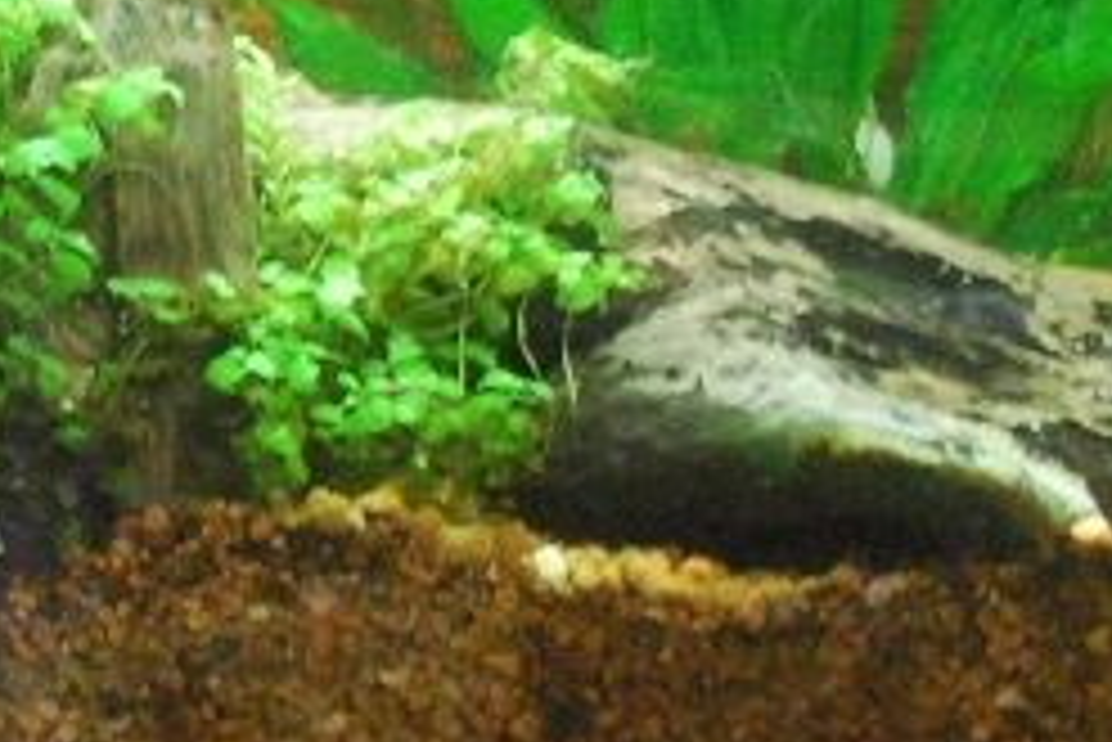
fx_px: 7417
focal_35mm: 240
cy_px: -157
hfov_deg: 8.2
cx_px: -1085
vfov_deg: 5.7
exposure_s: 1/25
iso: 1600
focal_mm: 34
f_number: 5
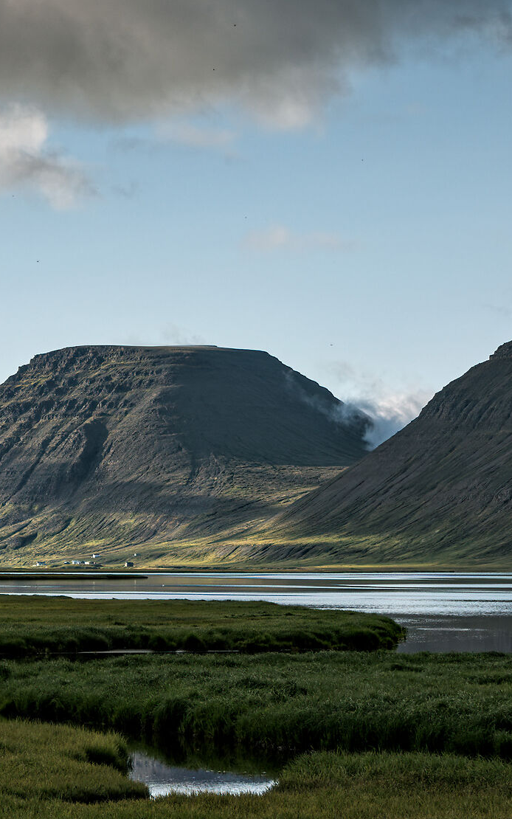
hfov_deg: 8.6
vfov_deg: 13.8
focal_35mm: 152
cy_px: 312
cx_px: -17
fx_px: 3393
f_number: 4
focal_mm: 25.34
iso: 64
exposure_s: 1/400
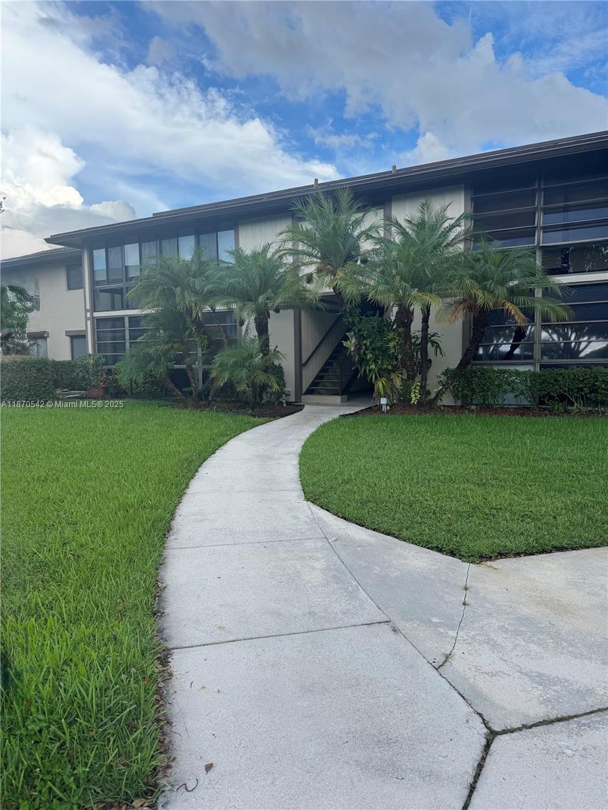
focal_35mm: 24
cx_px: 304
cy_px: 405
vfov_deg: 71.6
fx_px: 562
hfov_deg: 56.8
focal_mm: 6.76
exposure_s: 1/1339
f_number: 1.78
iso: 80
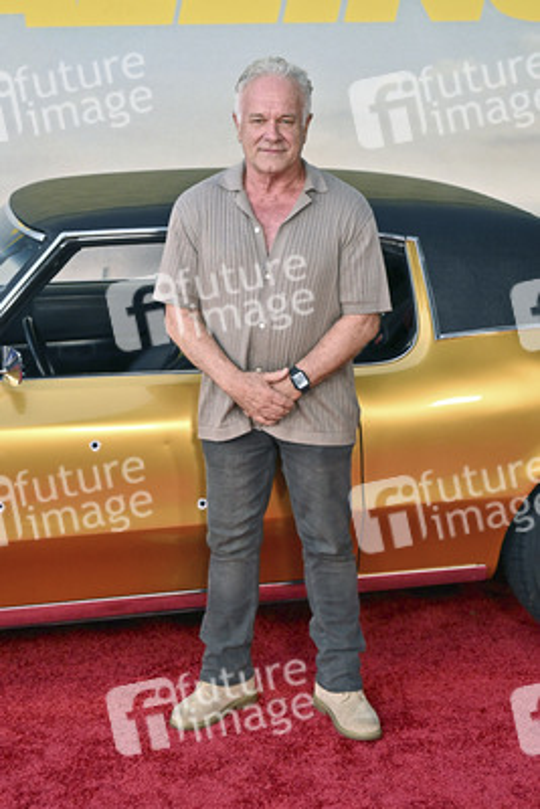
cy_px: 404
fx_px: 1394
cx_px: 270
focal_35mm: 62
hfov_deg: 21.9
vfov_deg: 32.4
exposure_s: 1/320
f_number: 4.5
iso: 3200
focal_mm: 62
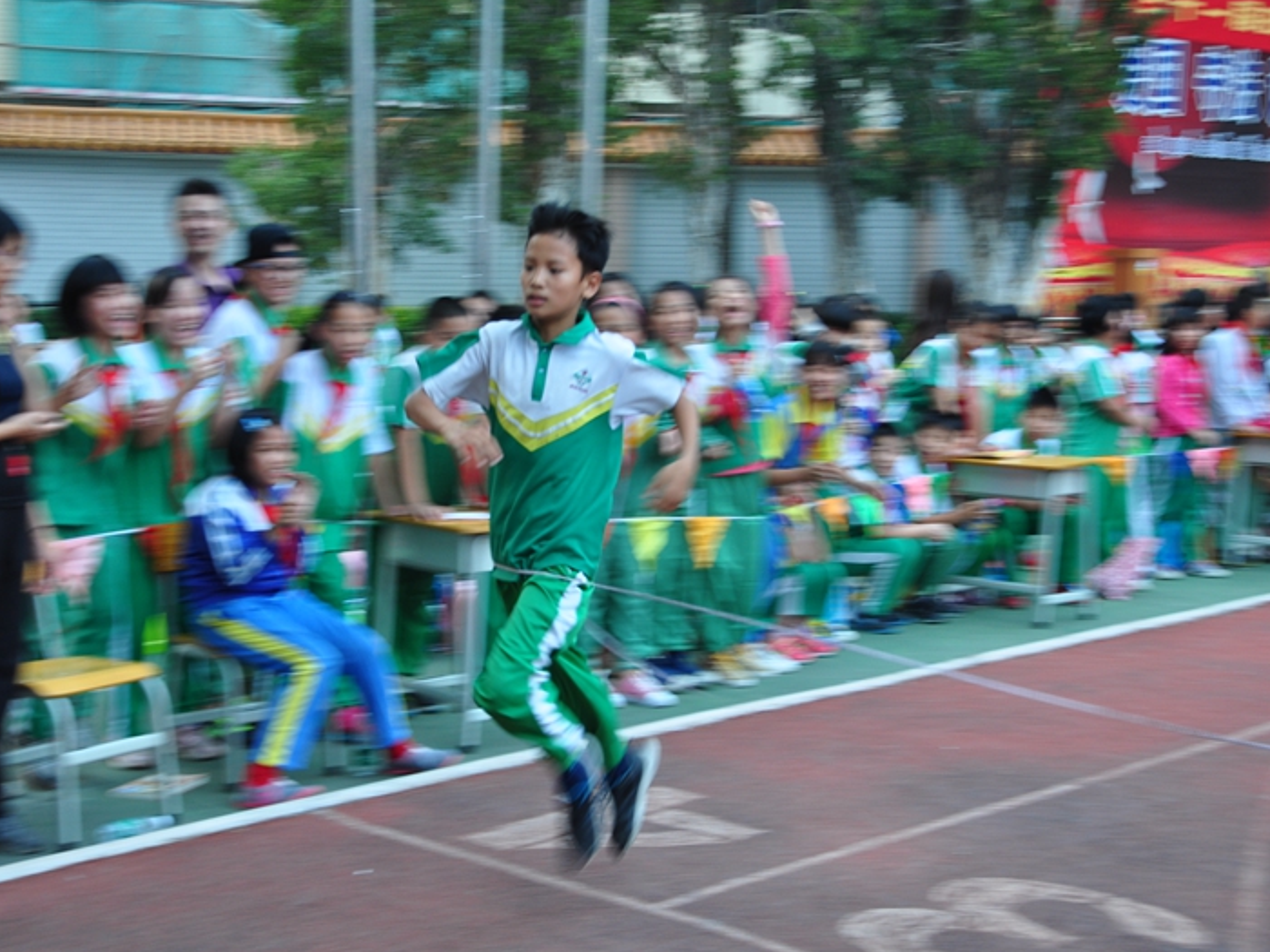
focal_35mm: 56
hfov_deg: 34.3
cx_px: 555
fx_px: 2055
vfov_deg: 26.1
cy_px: 480
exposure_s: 1/60
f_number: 5.6
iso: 320
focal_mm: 34
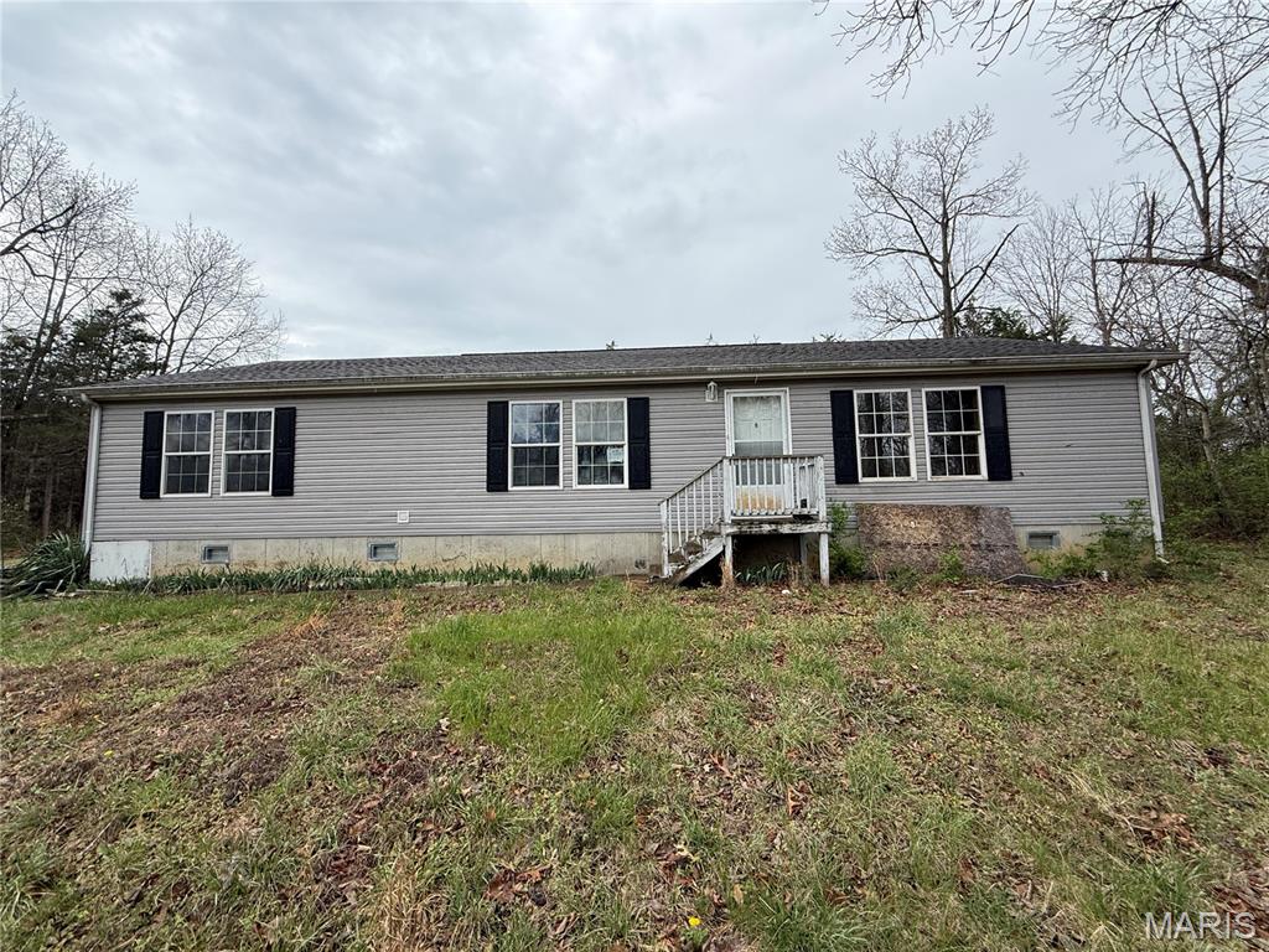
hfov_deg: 102.1
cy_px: 476
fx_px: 513
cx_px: 634
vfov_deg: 85.7
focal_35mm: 14
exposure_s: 1/651
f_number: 2.2
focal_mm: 2.22
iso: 50
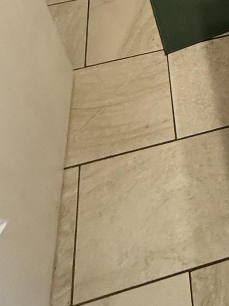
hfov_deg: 28.2
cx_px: 220
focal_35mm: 49
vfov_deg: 25.5
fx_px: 432
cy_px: -185
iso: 320
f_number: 2.2
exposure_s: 1/60
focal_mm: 2.22
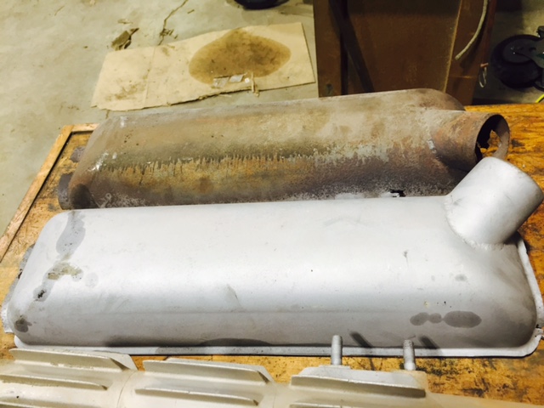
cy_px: 204
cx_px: 272
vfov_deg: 48.2
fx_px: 456
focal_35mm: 29
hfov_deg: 61.7
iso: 80
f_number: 2.2
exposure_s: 1/30
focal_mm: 4.15
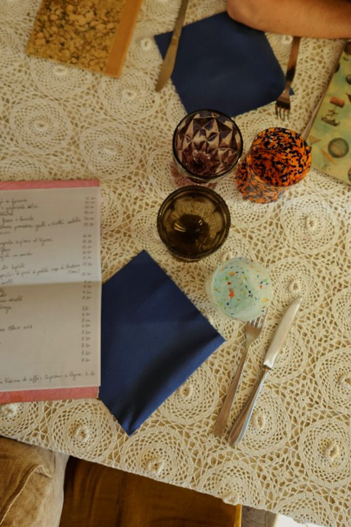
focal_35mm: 29
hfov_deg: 44.8
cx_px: 204
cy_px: 211
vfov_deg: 63.1
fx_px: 424
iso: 100
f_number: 1.8
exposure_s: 1/120
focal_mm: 5.4
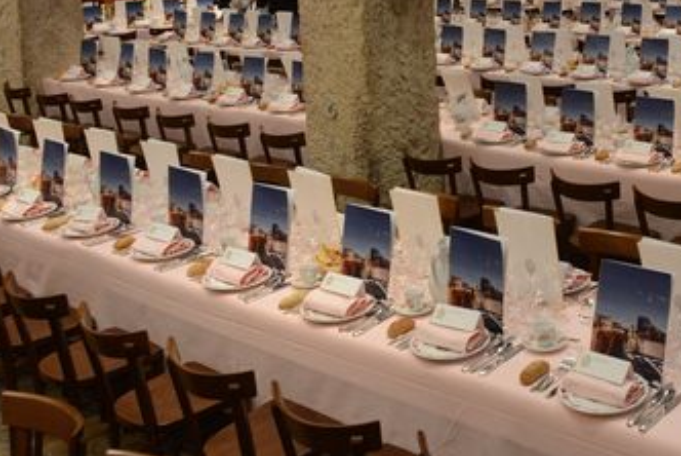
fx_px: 985
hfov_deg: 36.6
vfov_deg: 24.9
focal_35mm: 52
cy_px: 12
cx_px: 560
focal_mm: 24
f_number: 5
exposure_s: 1/40
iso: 2000
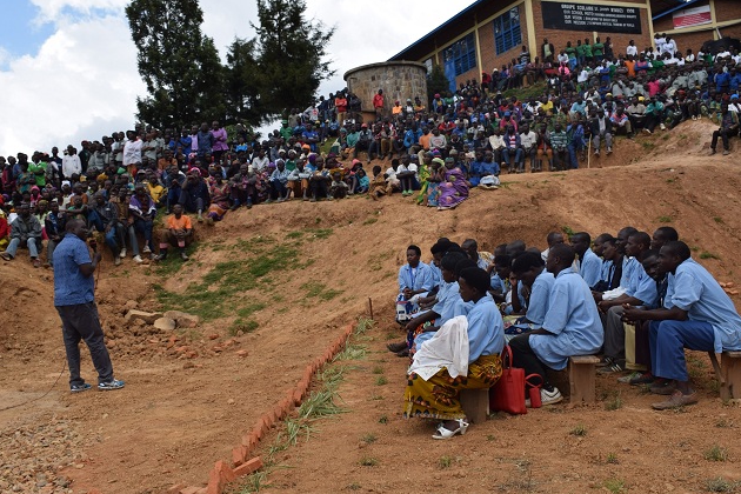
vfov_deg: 32.6
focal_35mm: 41
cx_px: 361
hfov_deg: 47.4
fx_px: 844
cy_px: 239
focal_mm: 24
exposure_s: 1/200
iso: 100
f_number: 9
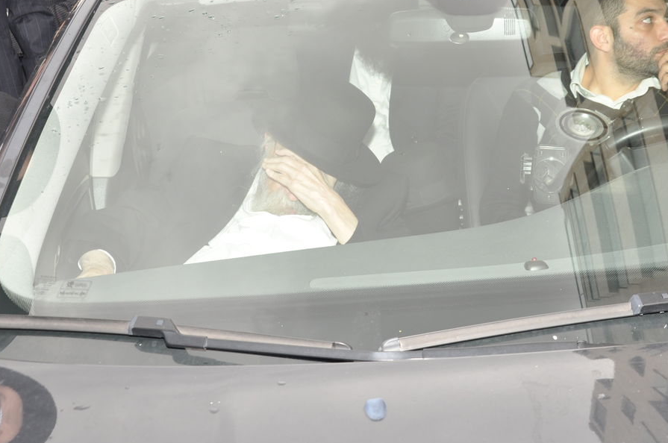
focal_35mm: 61
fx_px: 1130
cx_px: 408
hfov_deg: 32.8
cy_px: 150
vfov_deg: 22.1
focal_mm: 26
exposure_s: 1/80
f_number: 5.6
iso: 400
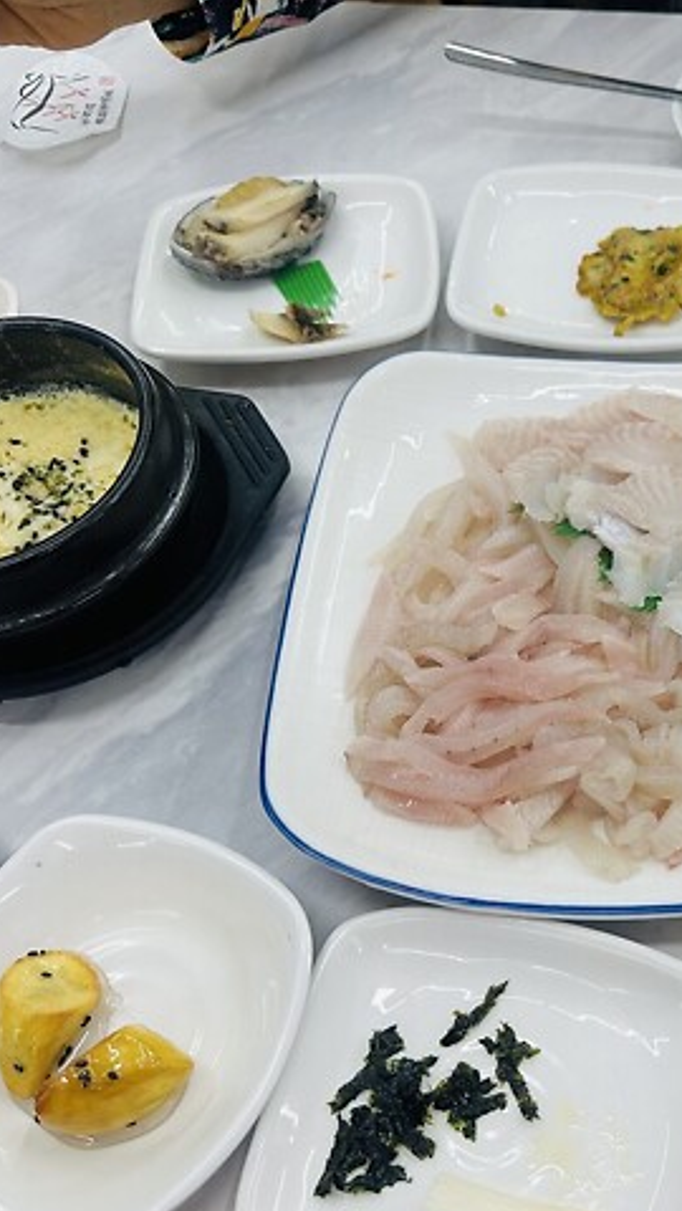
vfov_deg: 55.3
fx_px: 1156
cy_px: 623
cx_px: 654
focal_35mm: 36
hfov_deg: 30.9
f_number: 1.78
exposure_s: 1/144
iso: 64
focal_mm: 6.86
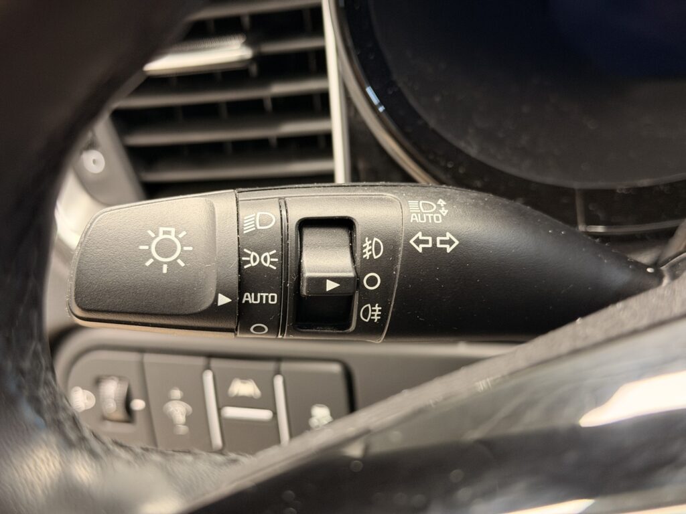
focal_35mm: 48
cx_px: 343
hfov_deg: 39.7
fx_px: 951
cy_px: 257
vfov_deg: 30.3
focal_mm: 6.76
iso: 320
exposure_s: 1/40
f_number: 1.78
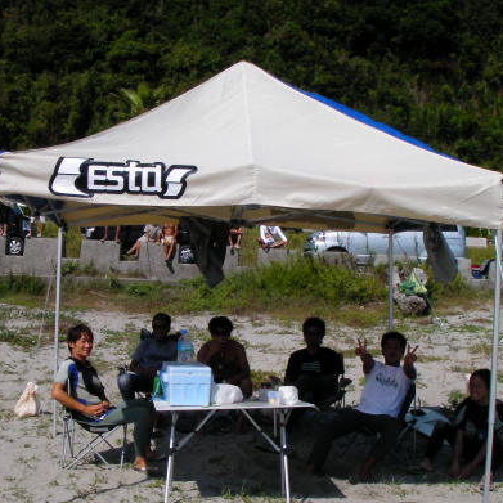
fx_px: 904
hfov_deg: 31.1
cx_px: 232
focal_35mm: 55
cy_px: 288
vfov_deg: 31.0
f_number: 5.6
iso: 50
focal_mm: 6.3
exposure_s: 1/406
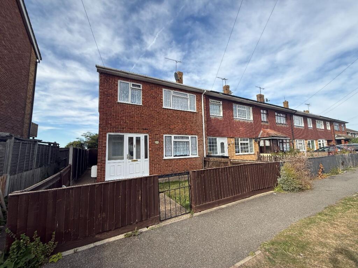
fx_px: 145
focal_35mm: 14
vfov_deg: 85.7
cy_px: 134
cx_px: 179
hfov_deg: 102.1
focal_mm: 2.22
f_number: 2.2
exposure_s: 1/779
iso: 50
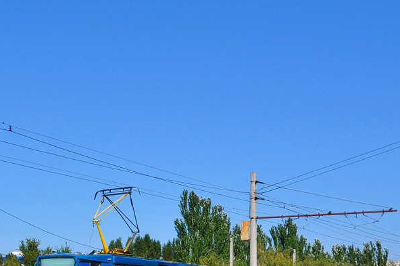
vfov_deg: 17.8
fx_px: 843
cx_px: 69
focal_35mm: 76
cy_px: 207
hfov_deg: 26.1
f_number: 9
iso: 200
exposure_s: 1/640
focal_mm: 25
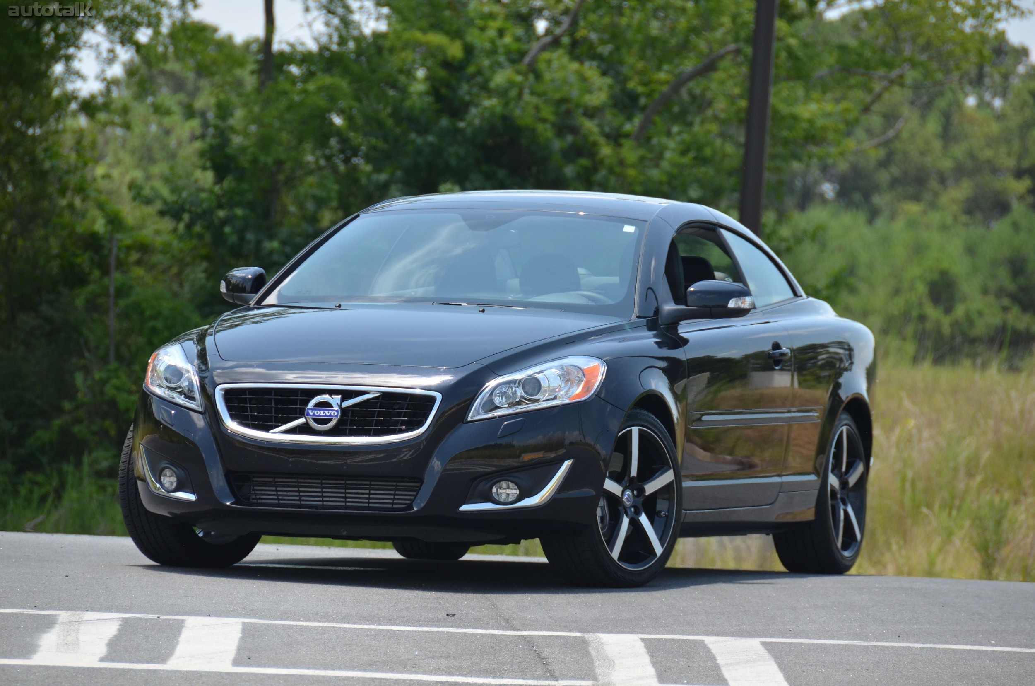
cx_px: 518
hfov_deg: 8.1
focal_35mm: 255
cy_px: 343
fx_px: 7316
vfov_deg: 5.4
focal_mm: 170
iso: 400
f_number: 5.6
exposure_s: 1/1000
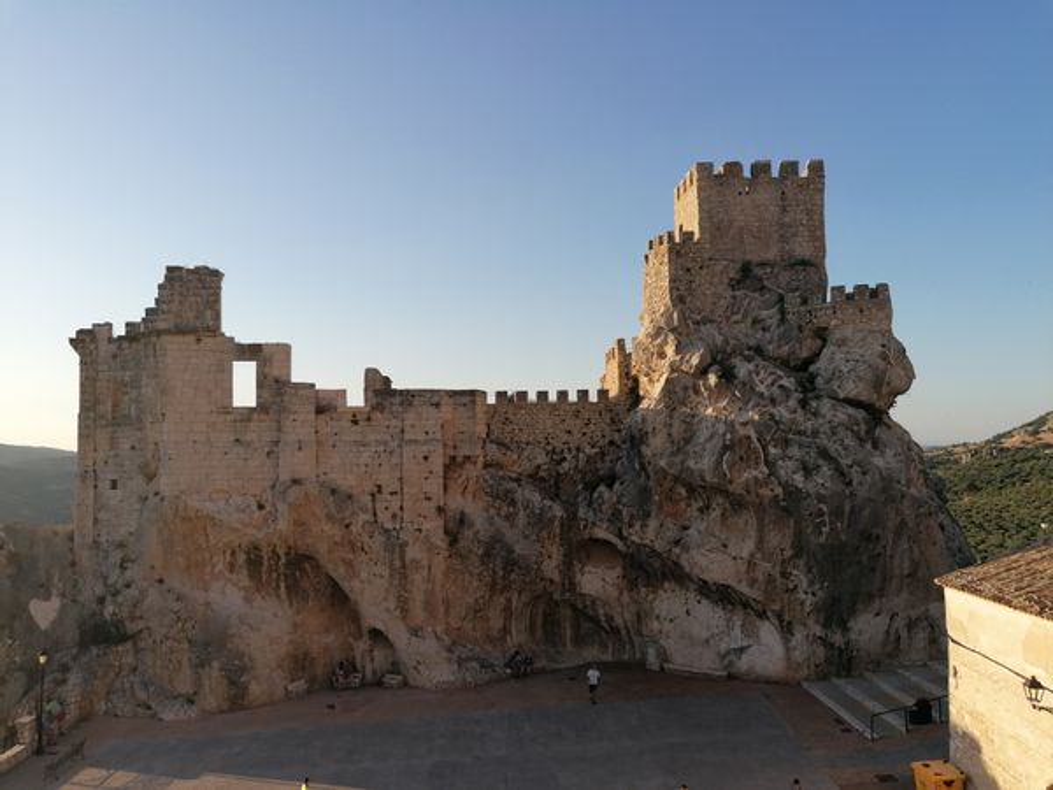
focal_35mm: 27
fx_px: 821
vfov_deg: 51.4
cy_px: 395
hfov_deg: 65.3
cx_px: 526
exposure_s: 1/744
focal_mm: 4.75
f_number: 1.8
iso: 50
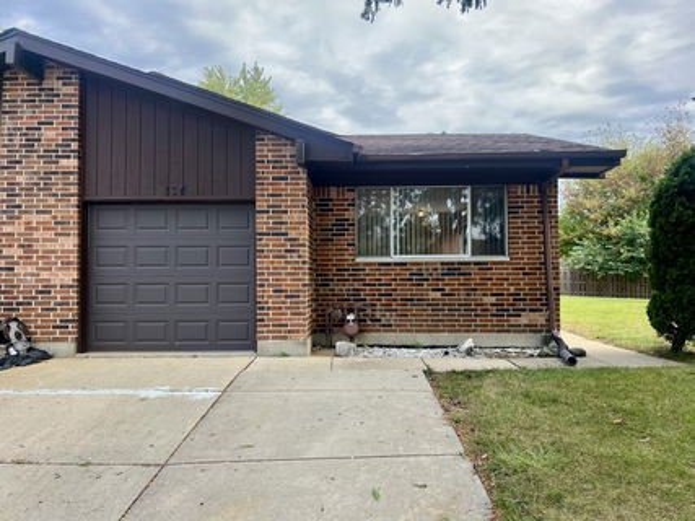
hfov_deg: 67.3
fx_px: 522
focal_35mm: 26
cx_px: 348
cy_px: 260
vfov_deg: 53.0
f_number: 1.5
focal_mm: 5.7
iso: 50
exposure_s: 1/991
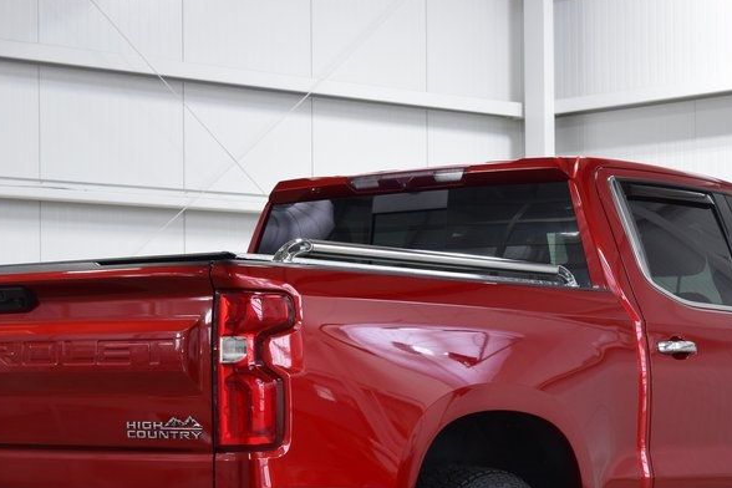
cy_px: 358
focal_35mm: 94
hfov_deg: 21.7
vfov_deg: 14.5
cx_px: 407
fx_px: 1911
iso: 450
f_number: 6.3
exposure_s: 1/15
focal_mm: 36
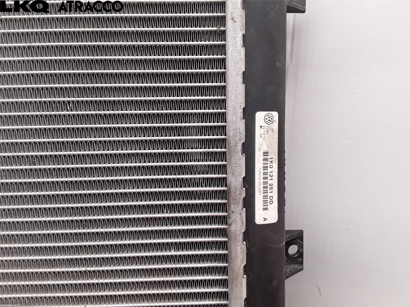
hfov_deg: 63.4
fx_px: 332
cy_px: 154
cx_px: 205
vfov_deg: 49.7
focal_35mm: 28
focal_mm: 2.91
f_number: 1.9
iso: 100
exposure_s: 1/100
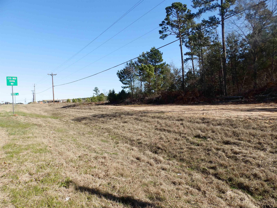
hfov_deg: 76.4
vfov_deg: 61.1
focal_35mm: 22
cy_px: 104
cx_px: 138
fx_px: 176
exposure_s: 1/400
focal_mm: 4
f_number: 4.5
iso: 80
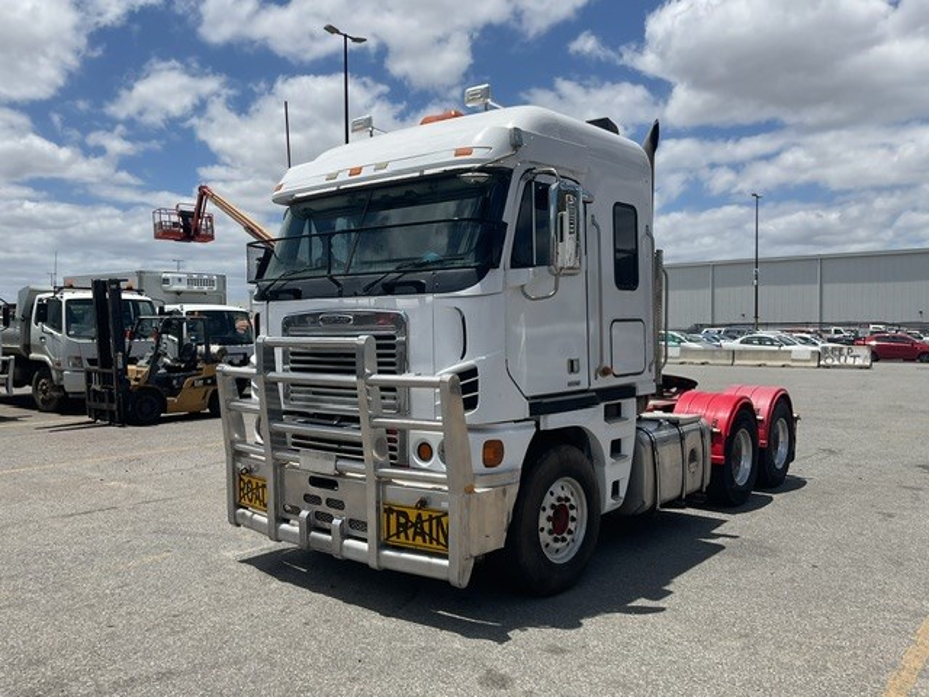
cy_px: 348
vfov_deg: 48.2
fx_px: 778
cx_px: 464
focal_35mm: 29
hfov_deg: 61.7
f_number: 1.8
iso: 16
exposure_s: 1/3322
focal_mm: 3
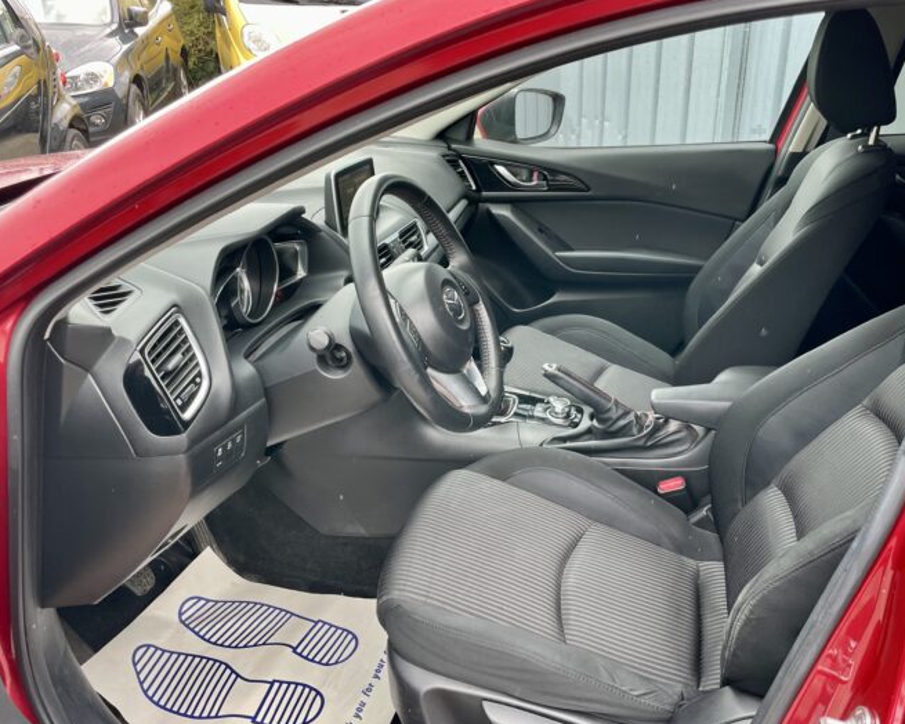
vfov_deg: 47.1
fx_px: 830
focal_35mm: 31
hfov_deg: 57.1
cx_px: 499
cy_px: 369
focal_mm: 4.2
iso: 40
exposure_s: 1/121
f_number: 1.6
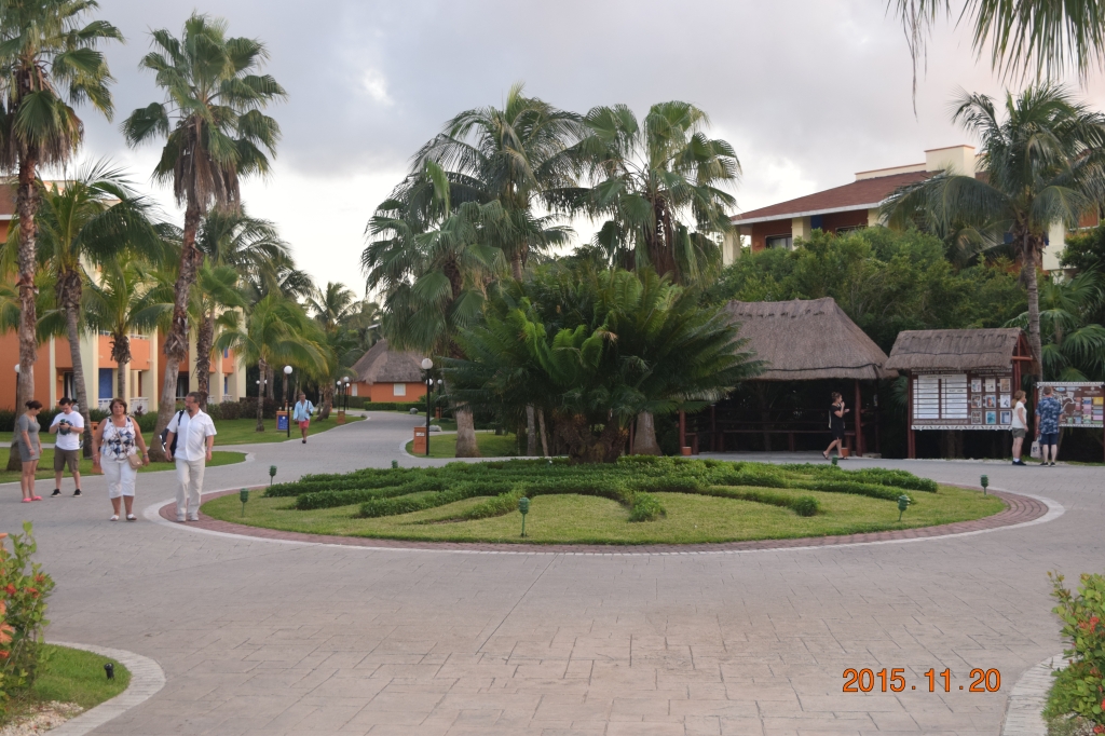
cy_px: 368
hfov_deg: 46.4
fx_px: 1289
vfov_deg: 31.9
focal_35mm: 42
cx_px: 552
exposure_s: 1/100
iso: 800
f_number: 5
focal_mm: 28
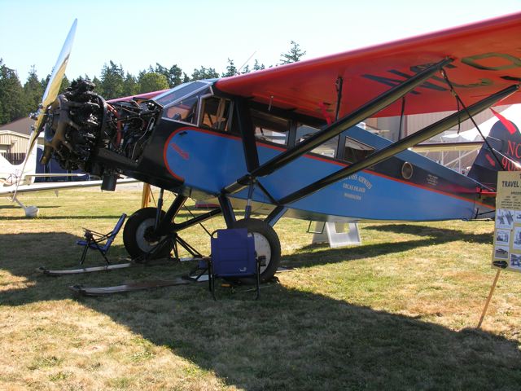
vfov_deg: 31.5
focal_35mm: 46
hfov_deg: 41.2
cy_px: 196
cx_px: 260
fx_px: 692
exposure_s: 1/127
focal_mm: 11.8
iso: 50
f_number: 5.3
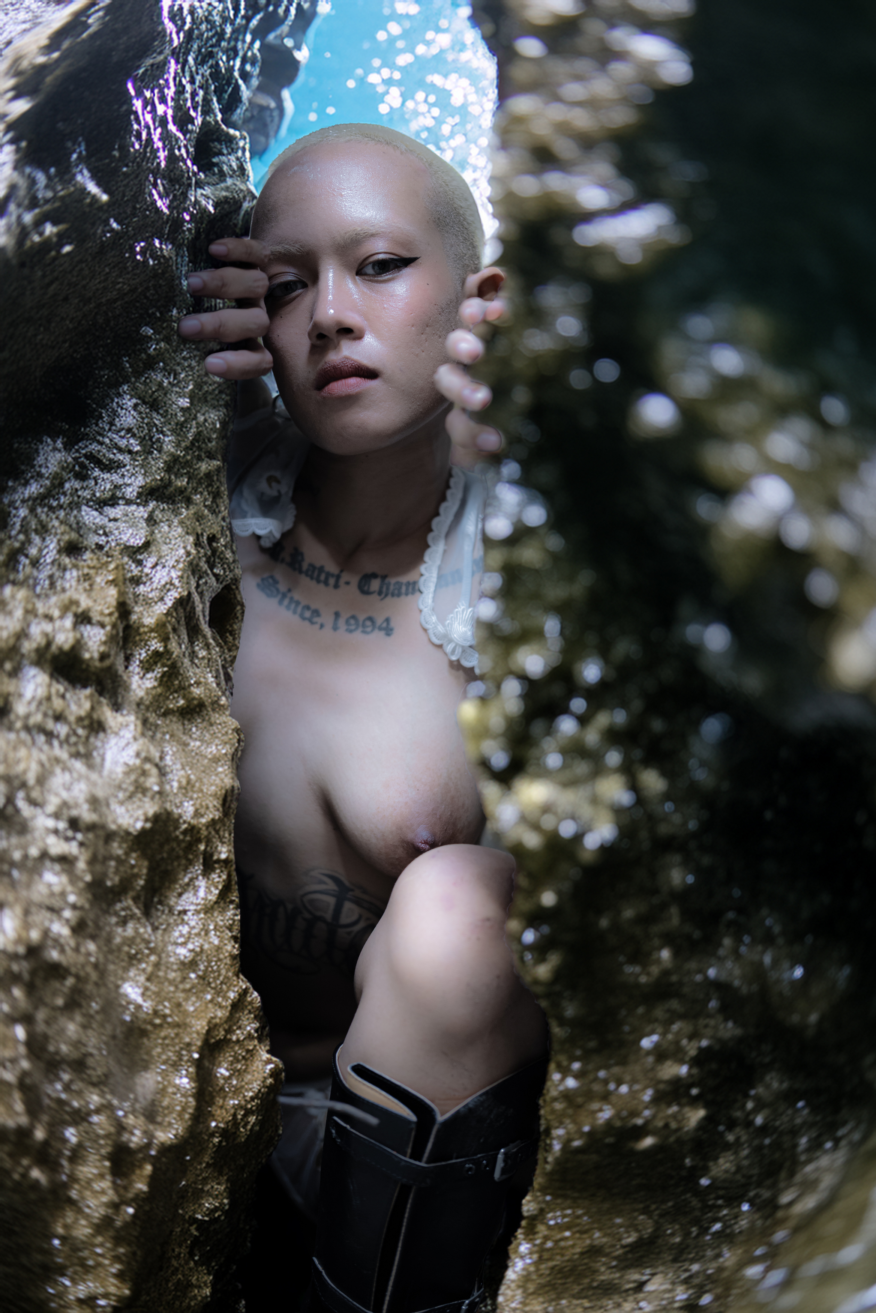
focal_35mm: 50
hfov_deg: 27.0
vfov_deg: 39.6
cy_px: 656
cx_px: 438
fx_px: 1823
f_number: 1.4
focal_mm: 50
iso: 400
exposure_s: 1/200
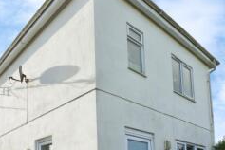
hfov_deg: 58.4
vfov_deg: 40.8
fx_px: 200
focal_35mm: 32
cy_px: 95
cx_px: 131
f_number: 9
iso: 1250
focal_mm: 16
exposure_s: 1/1000
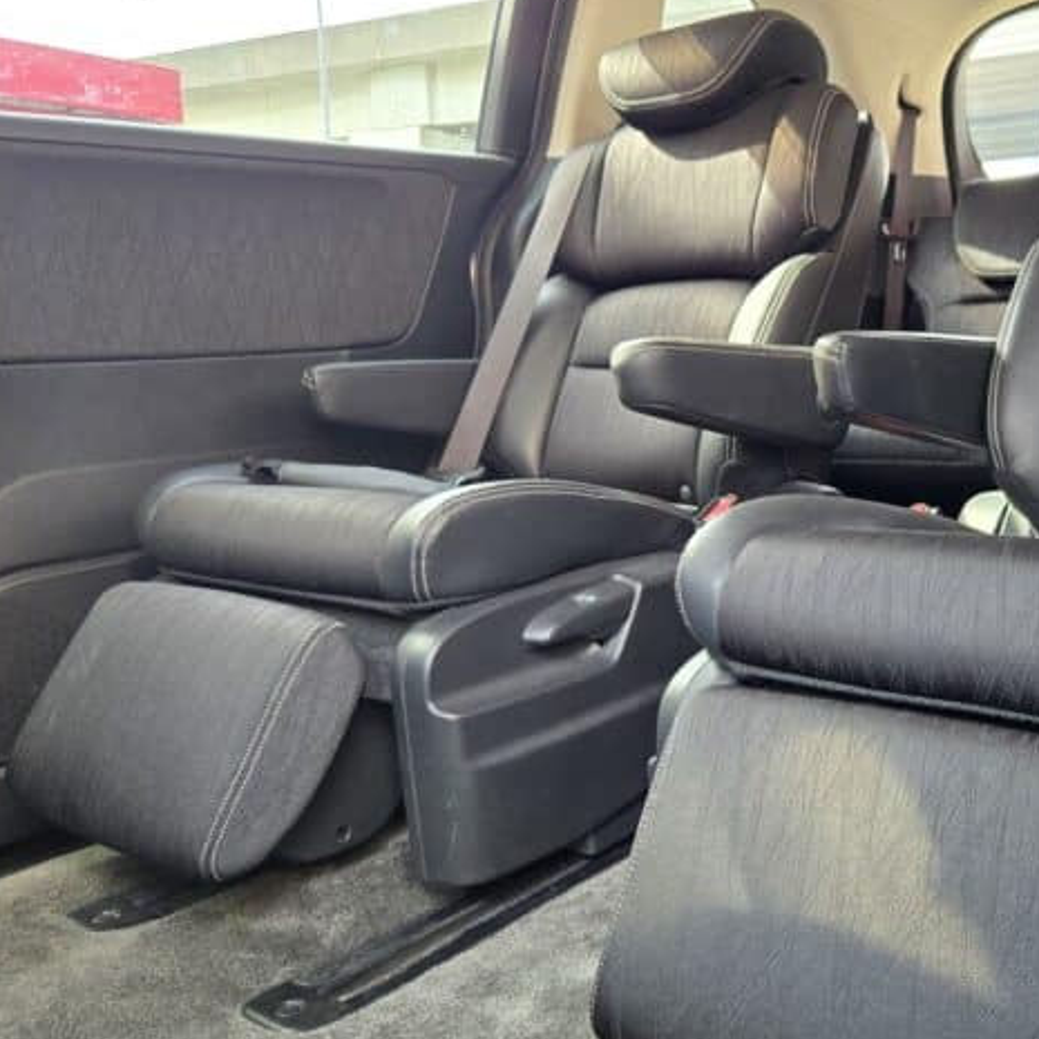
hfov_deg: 45.3
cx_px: 800
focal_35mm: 35
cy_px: 512
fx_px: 1189
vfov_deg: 47.2
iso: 200
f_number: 1.8
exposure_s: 1/100
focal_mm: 5.4
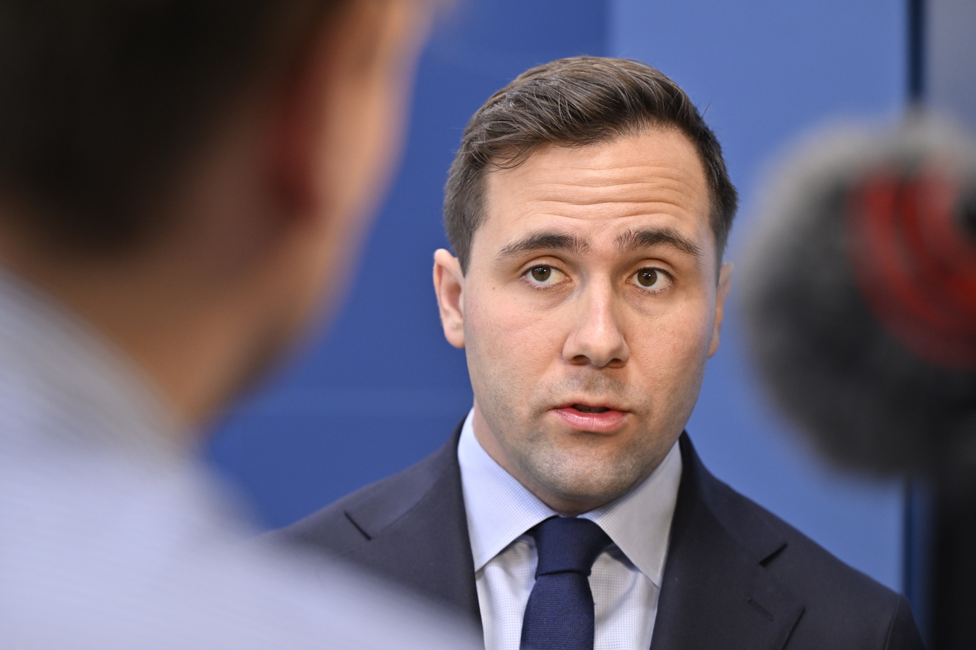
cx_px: 488
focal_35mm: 110
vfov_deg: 12.4
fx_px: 2981
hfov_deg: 18.6
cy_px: 325
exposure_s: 1/250
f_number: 4
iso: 1250
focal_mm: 110
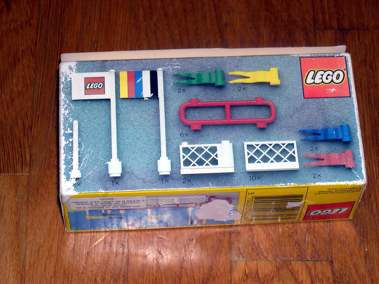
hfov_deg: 19.3
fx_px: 1117
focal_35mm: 102
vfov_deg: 14.5
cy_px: 142
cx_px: 190
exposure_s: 1/60
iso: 100
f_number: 4.8
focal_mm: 21.6
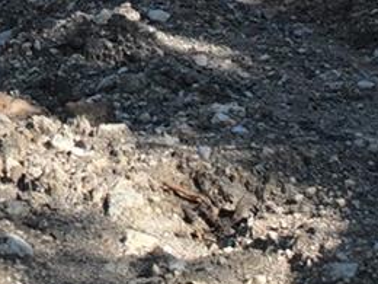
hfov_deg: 9.0
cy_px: -516
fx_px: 2064
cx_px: -664
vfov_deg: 7.1
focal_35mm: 189
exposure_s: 1/2000
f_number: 2.8
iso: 100
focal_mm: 12.29
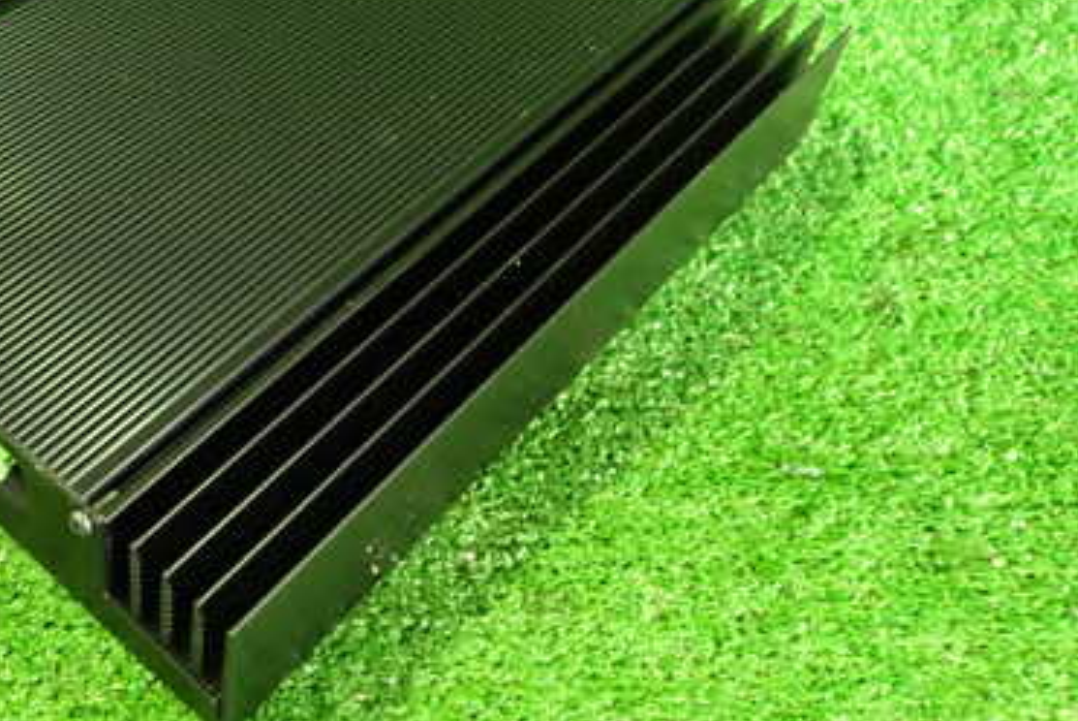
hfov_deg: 44.4
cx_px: 232
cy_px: 215
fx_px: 1259
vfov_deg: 31.6
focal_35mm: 42
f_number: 2
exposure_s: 1/25
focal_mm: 4.5
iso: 800
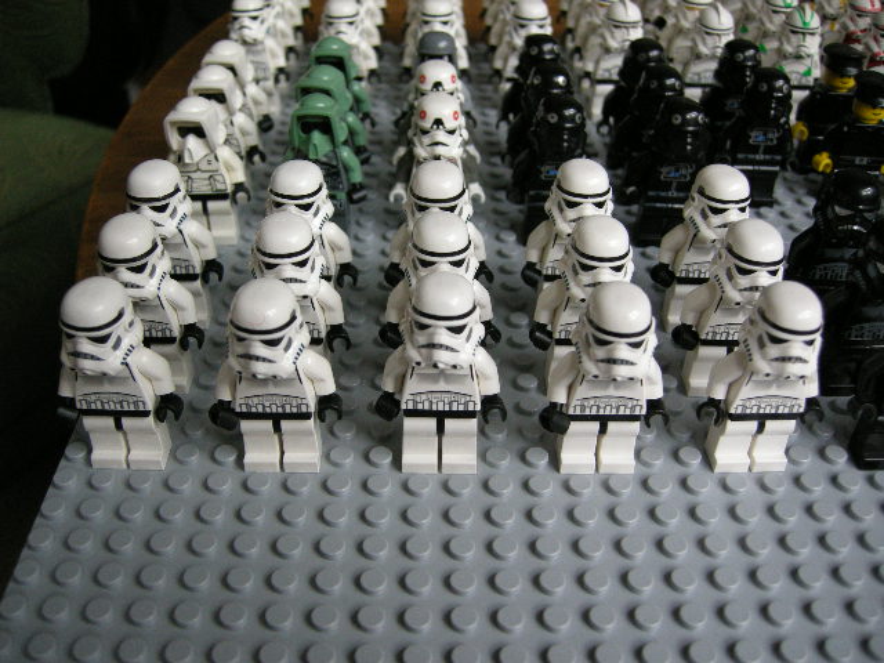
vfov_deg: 39.7
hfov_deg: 51.4
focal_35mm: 36
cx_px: 442
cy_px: 332
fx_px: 919
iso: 221
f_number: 2.7
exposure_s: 1/59.4
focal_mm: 7.5
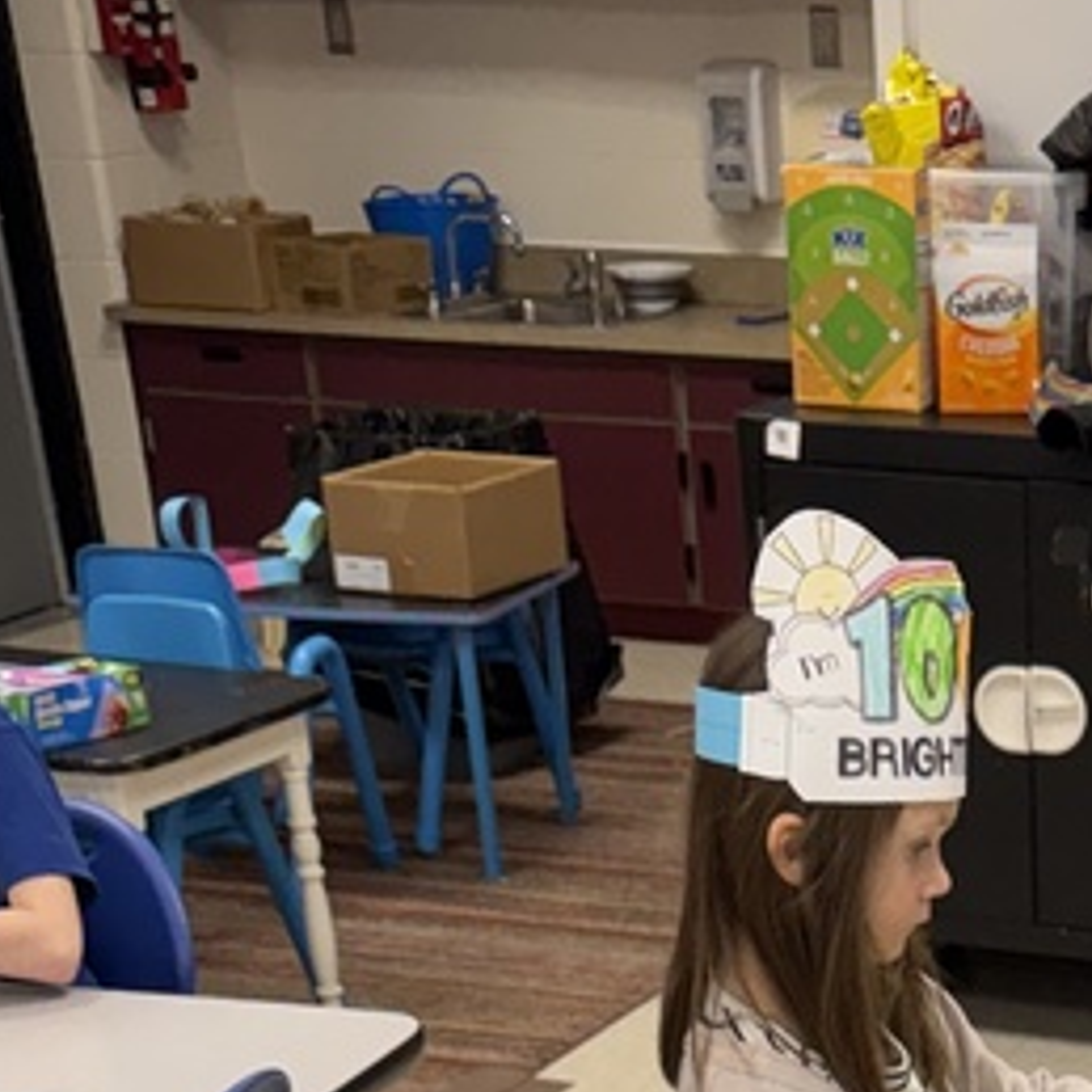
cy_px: 1885
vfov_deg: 17.3
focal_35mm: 84
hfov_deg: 19.6
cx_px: 1252
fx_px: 2998
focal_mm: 6.76
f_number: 1.78
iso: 200
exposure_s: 1/120
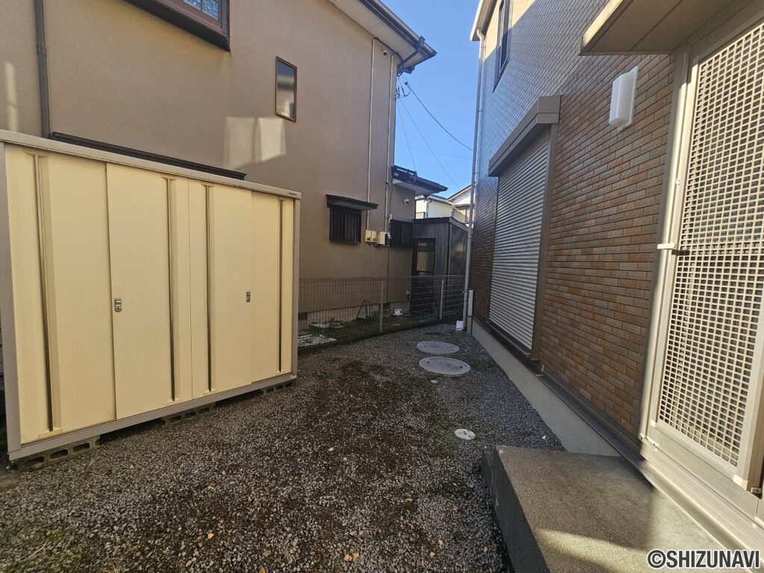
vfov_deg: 89.9
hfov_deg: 106.2
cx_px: 382
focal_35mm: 13
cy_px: 286
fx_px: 287
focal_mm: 2.2
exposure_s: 1/1000
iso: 80
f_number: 2.2
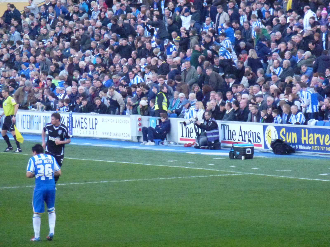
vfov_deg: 3.9
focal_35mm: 384
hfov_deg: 5.2
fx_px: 3661
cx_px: 165
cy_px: 124
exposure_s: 1/400
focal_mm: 68.8
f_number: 5.9
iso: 1600
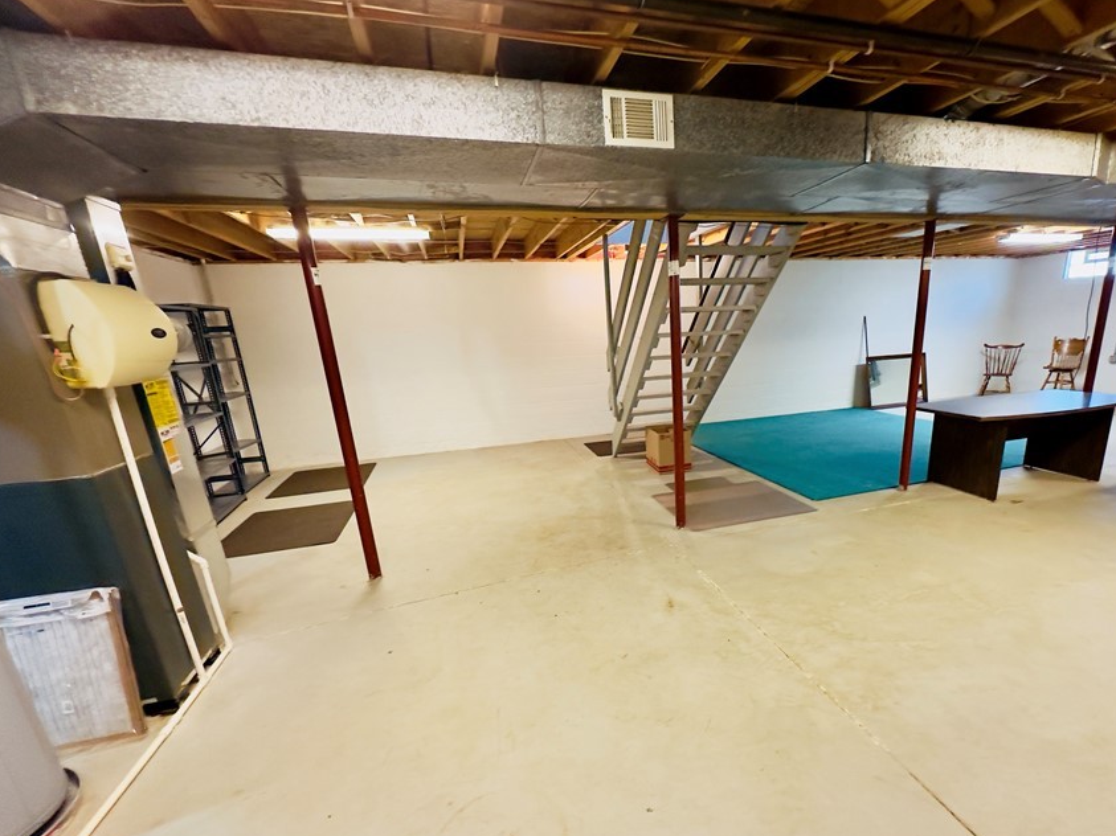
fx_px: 548
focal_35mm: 17
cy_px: 495
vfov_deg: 74.0
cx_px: 647
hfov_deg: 90.3
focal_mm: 2.22
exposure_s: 1/60
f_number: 2.2
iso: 640
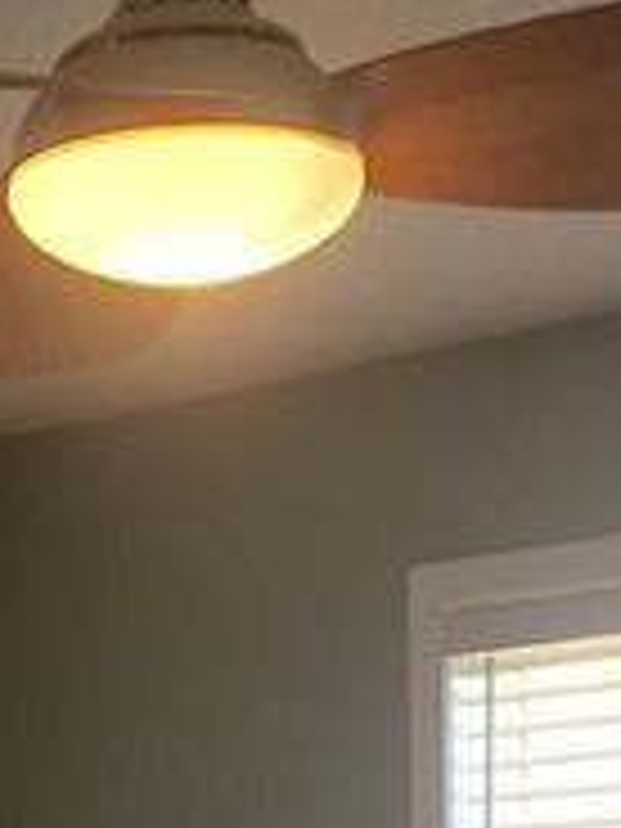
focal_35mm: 121
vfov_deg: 14.5
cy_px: 1458
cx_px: 99
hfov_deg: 12.2
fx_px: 2894
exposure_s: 1/60
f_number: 2.2
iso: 32
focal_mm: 4.15
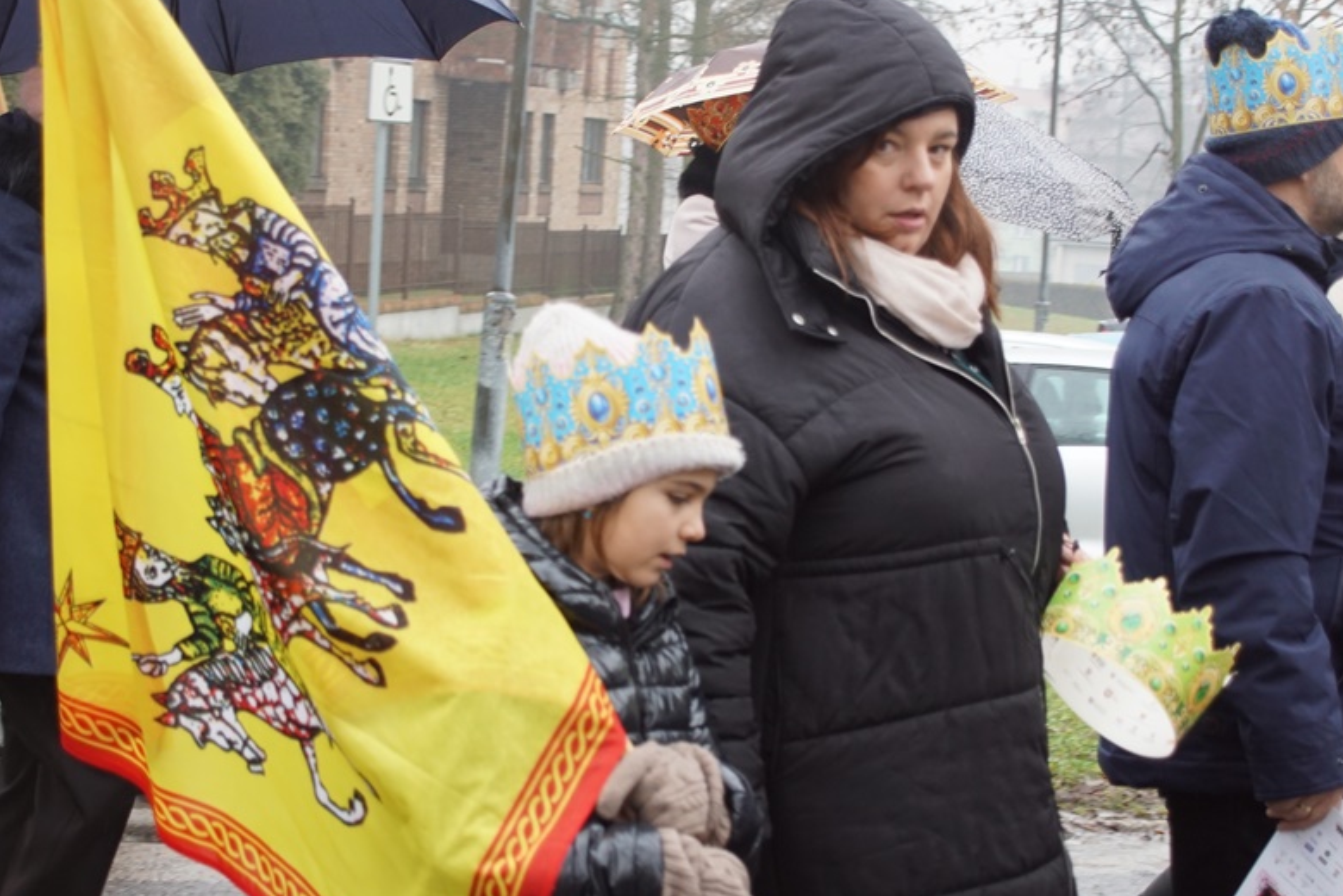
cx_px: 640
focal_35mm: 77
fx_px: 2873
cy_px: 499
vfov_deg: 17.7
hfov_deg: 26.3
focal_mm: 40
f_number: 4.5
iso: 500
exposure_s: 1/160
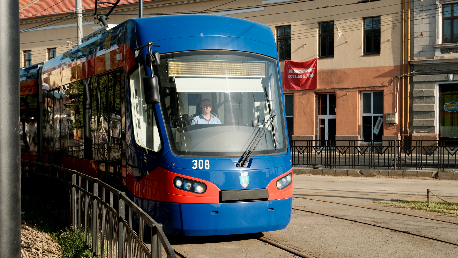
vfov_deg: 21.1
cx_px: 229
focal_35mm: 57
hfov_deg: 36.6
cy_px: 141
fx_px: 692
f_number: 5.6
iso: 320
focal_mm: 35.8
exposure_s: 1/500
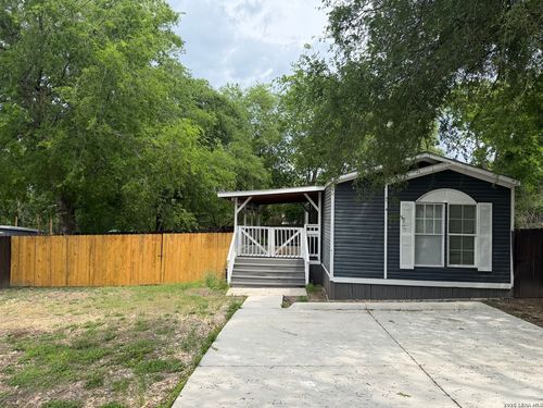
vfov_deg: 56.8
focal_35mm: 24
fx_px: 376
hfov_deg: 71.6
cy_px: 204
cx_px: 272
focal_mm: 6.76
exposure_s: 1/2703
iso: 100
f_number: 1.78
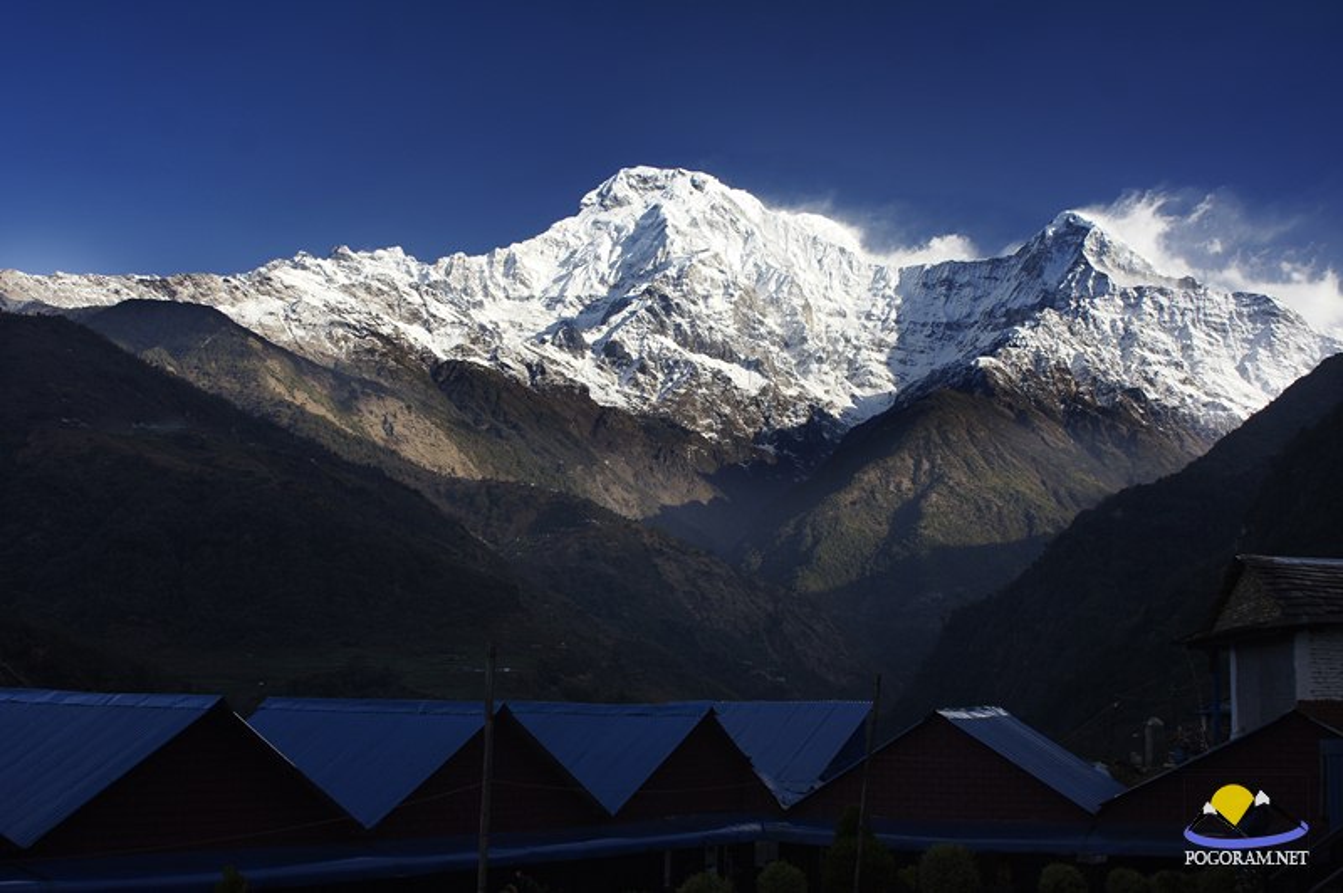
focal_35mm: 42
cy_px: 446
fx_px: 1566
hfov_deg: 46.4
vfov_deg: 31.8
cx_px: 672
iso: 100
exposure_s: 1/60
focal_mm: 28
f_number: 5.6
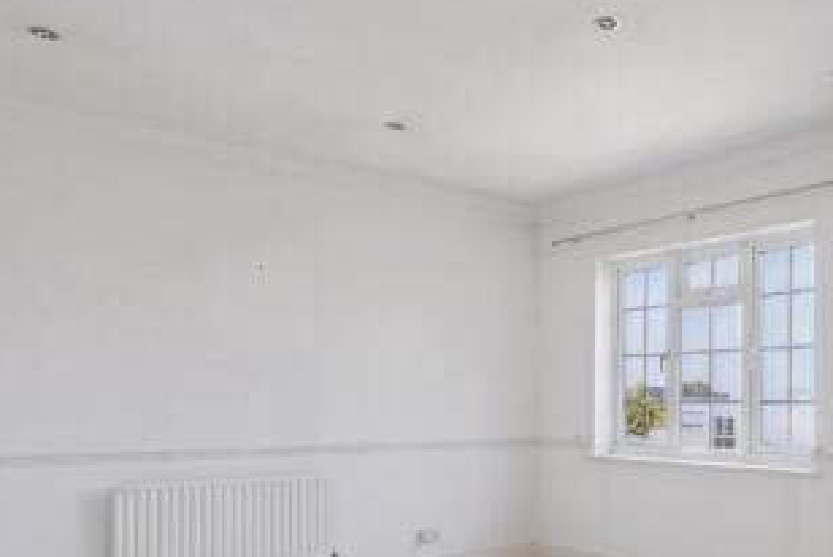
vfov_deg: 37.9
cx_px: 659
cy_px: 420
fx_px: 787
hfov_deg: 52.4
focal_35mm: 34
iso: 640
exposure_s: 1/40
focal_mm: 16
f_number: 5.6
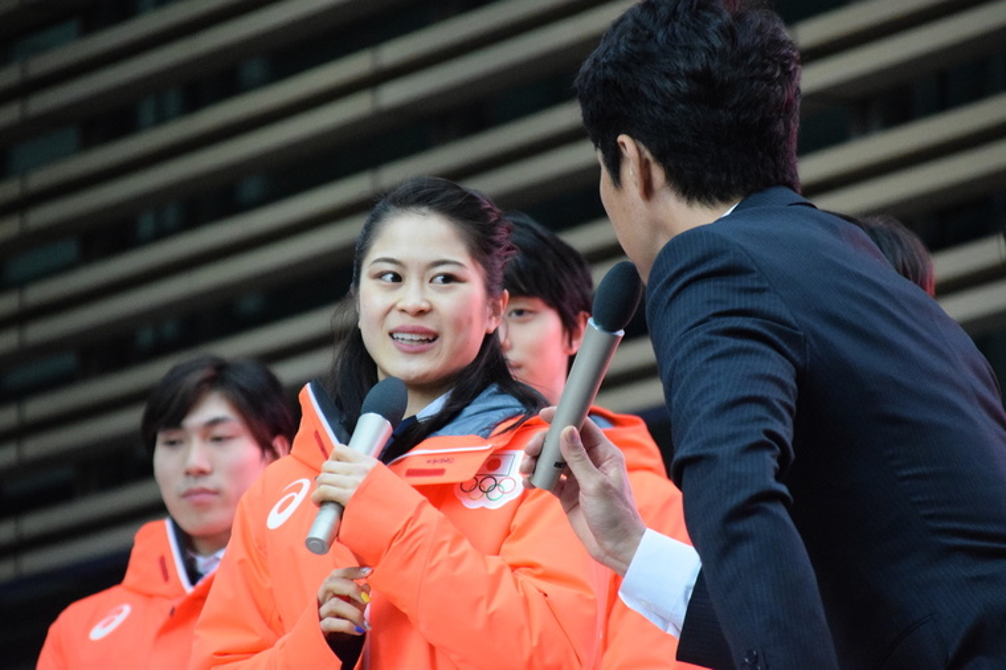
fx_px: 8379
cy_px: 335
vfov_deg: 4.6
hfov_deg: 6.9
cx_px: 503
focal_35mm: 300
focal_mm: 200
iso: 6400
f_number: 6.3
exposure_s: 1/1000
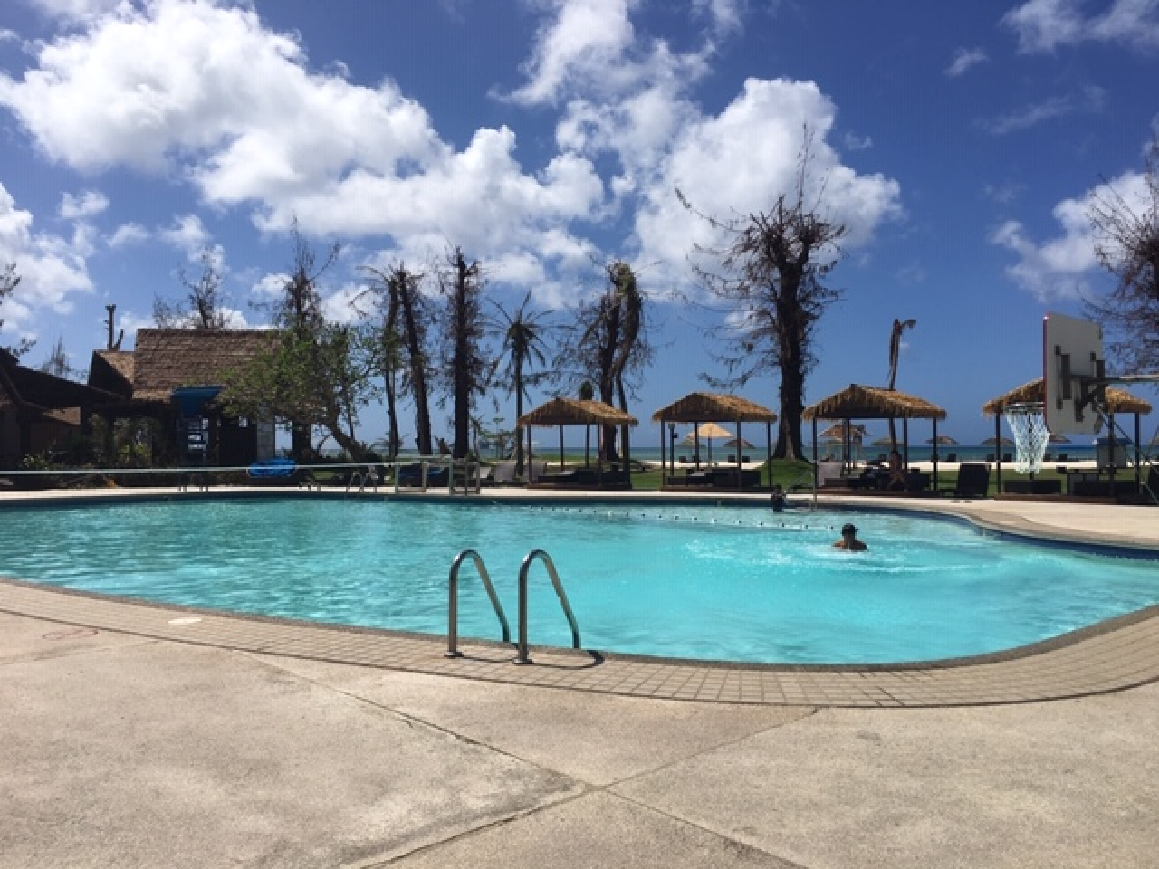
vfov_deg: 48.2
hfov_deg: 61.7
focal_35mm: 29
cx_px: 580
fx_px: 971
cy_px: 434
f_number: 2.2
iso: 25
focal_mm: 4.15
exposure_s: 1/3846
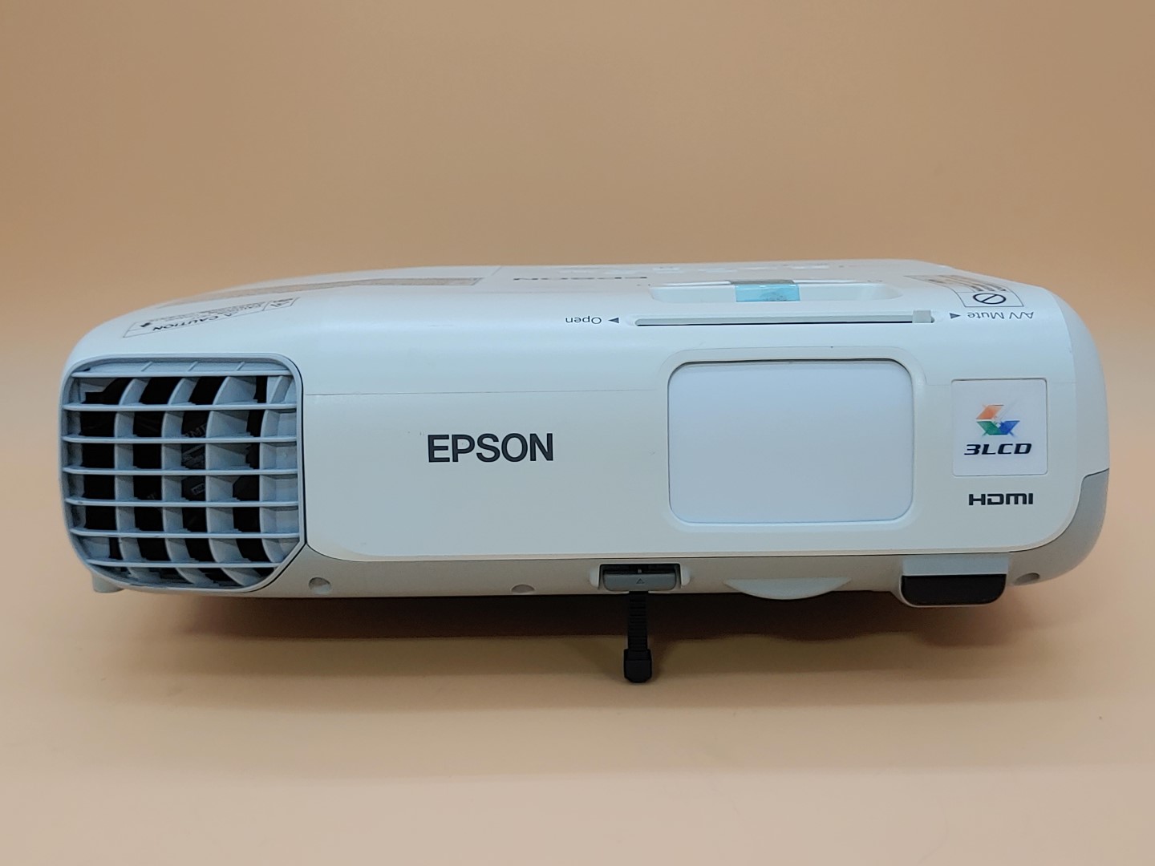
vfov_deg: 31.5
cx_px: 578
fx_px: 1535
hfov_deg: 41.2
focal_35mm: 46
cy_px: 433
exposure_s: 1/81
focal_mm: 4.36
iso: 50
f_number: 1.8
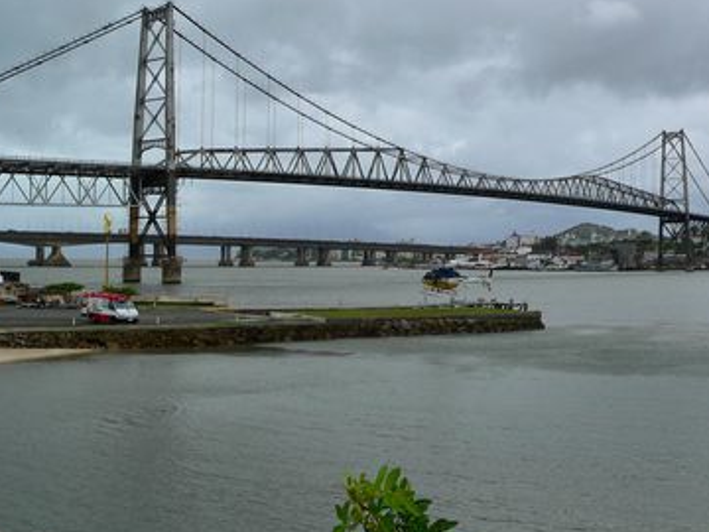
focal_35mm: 50
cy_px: 230
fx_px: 1024
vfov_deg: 29.1
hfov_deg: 38.0
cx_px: 443
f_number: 5.6
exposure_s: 1/500
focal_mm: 6
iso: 80
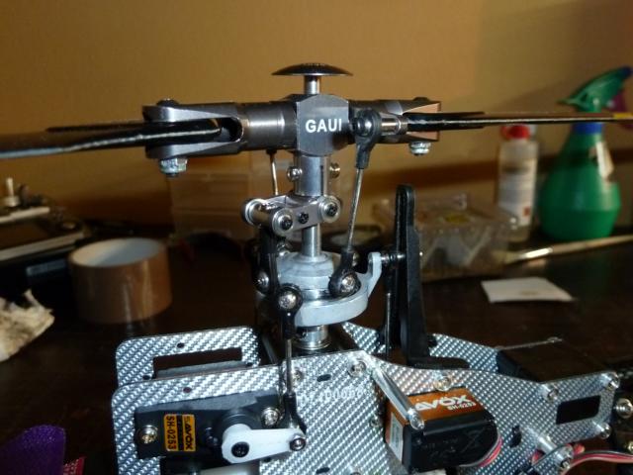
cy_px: 238
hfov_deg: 60.0
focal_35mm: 30
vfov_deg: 46.8
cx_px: 316
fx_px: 549
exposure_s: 1/30
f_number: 3.4
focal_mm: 5
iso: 400
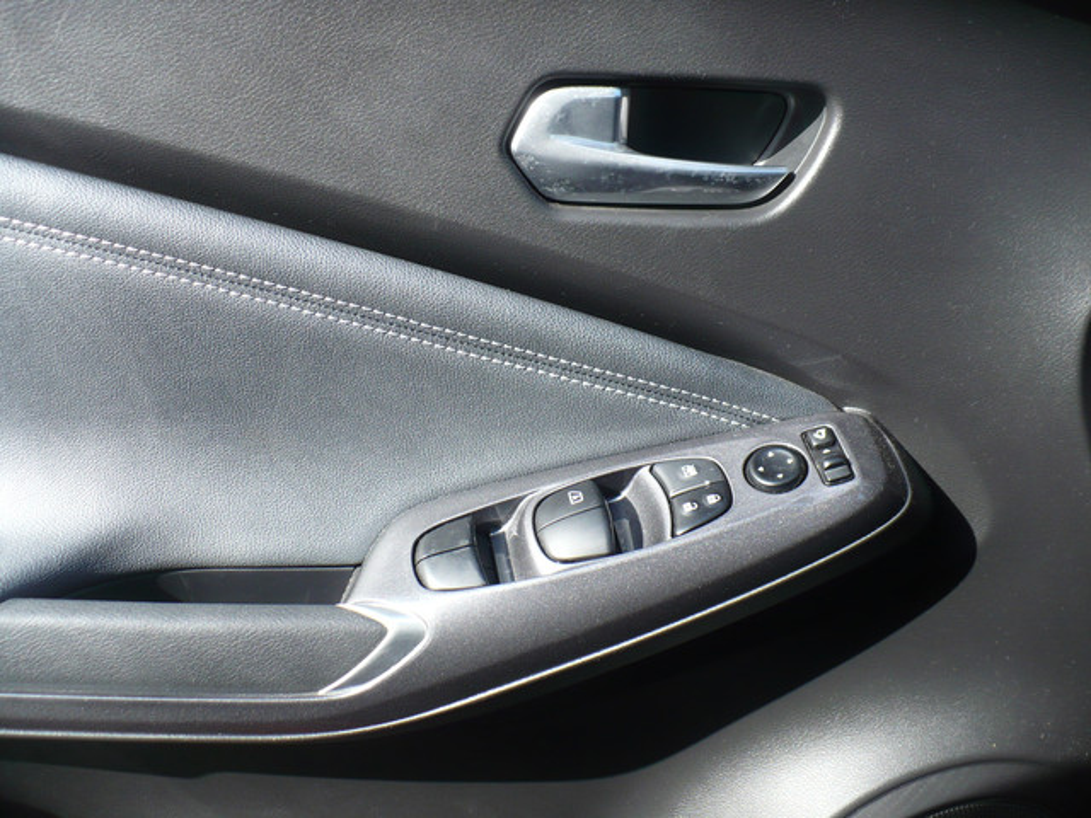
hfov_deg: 50.1
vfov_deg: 38.7
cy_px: 409
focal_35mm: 37
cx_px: 546
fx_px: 1166
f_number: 2.8
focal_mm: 6.1
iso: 100
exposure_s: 1/250
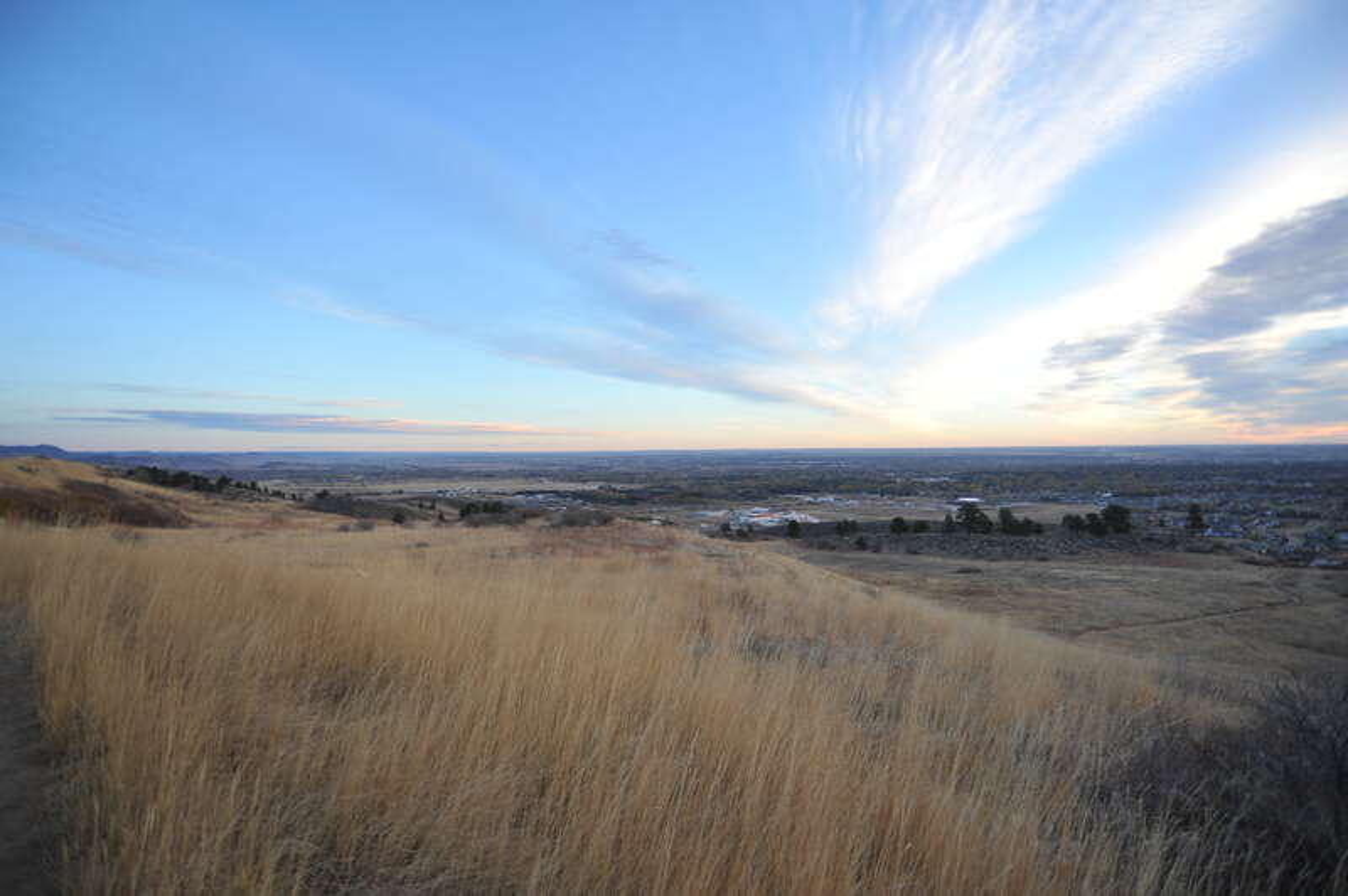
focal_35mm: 18
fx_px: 673
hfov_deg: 90.0
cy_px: 448
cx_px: 674
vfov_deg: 67.3
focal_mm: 18
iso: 200
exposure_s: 1/80
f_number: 4
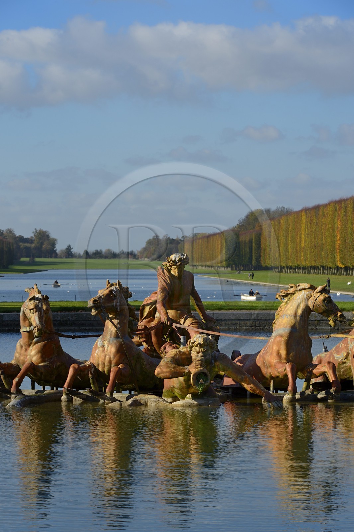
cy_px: 266
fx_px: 2287
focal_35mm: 155
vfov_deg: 13.3
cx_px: 177
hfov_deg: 8.9
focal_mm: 155
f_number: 13
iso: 200
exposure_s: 1/250
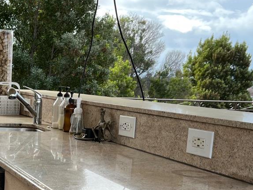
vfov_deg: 21.0
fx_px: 497
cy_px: 181
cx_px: 27
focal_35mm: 68
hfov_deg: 27.6
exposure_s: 1/473
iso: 50
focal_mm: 5.1
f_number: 1.6
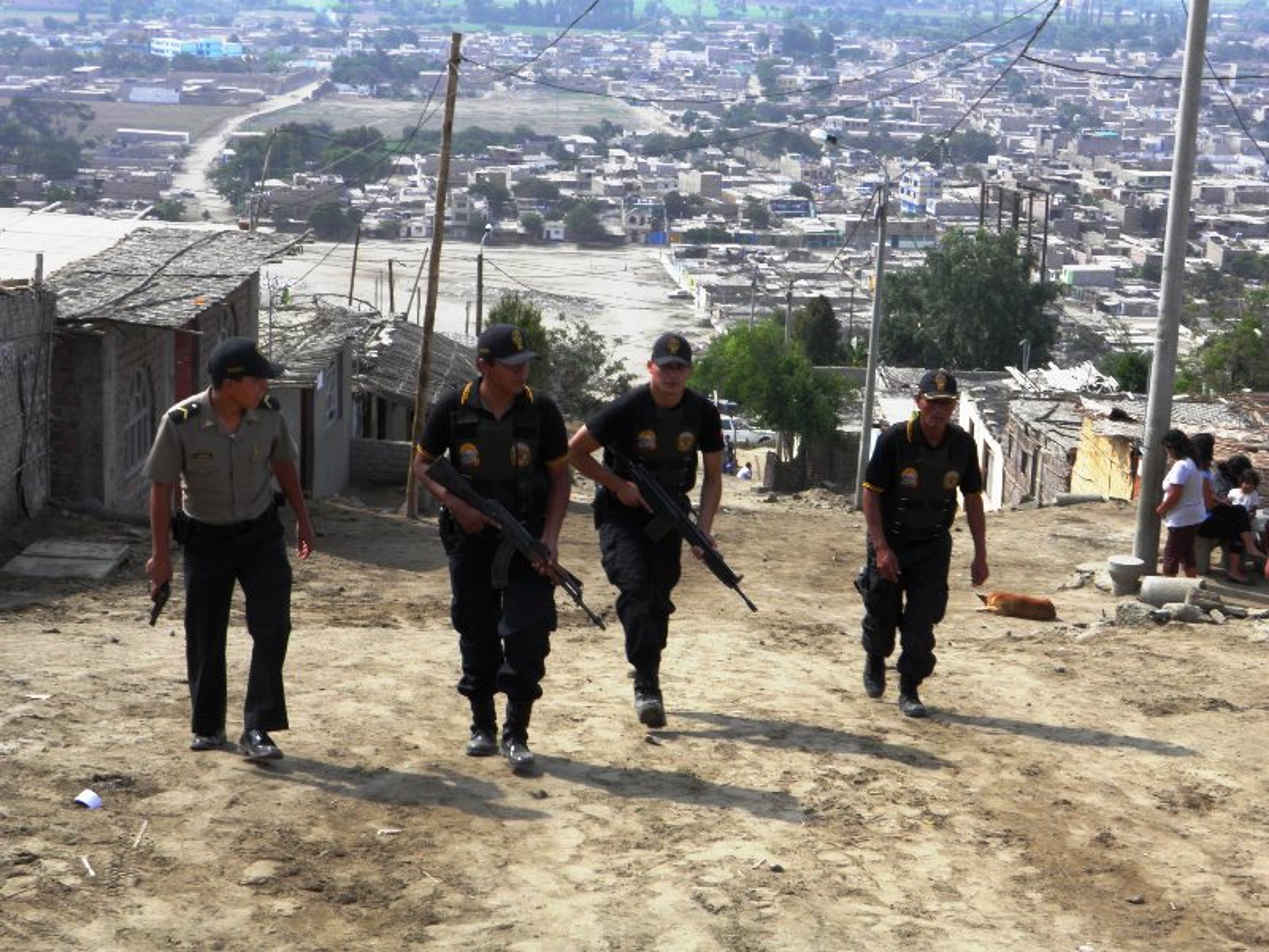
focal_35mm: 62
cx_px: 634
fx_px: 2273
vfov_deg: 23.7
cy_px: 476
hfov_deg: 31.2
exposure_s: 1/125
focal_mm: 11.2
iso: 50
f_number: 6
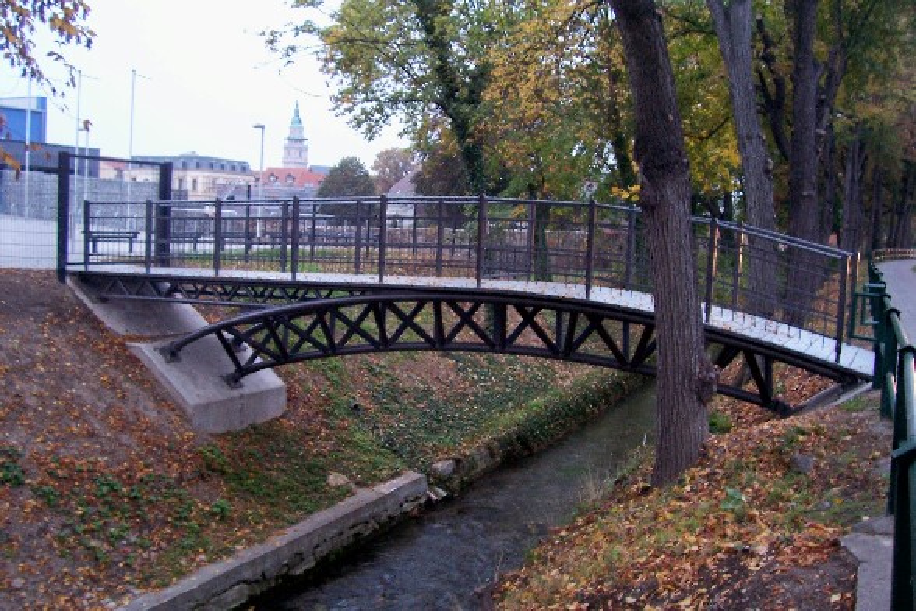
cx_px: 458
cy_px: 306
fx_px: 865
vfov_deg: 38.9
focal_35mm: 34
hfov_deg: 55.8
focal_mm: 5.6
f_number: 2.7
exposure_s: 1/8
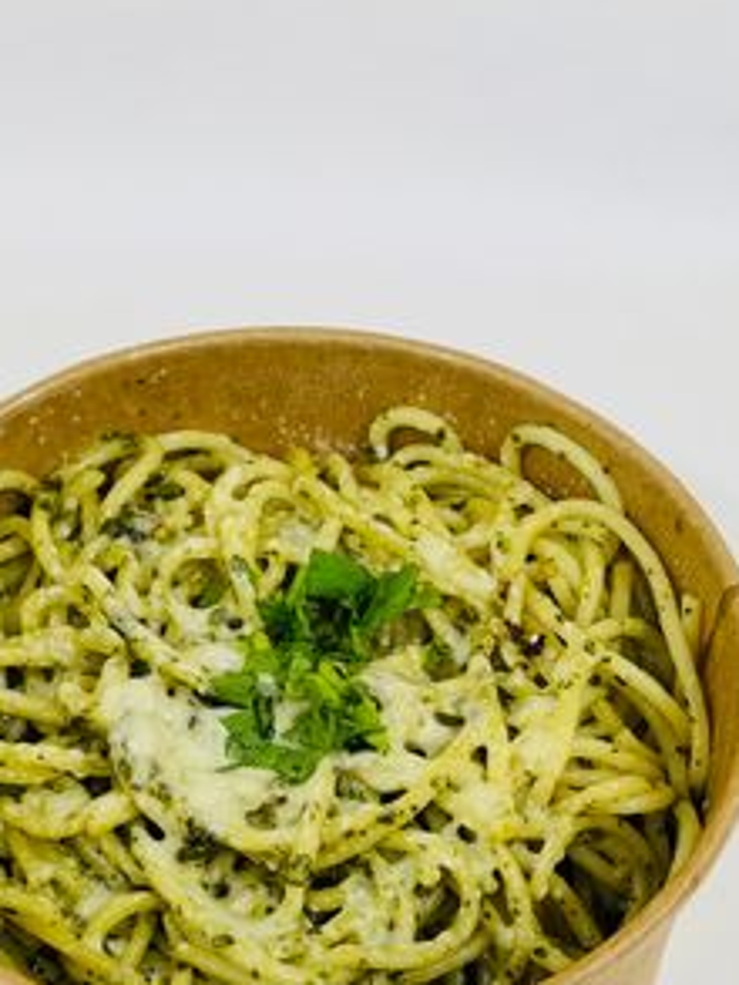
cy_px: 679
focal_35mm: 93
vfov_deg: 21.0
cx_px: 296
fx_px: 2645
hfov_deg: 15.9
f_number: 2.2
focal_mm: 7.5
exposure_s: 1/100
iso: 160
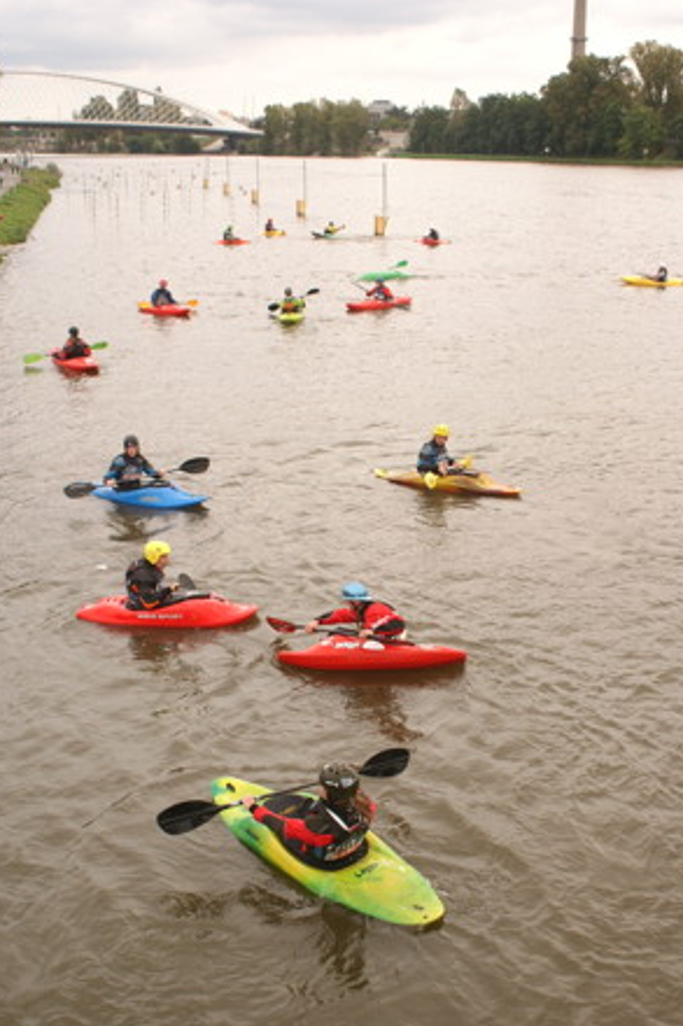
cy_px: 518
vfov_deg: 45.4
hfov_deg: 31.2
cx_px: 338
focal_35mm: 43
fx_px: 1225
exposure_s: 1/160
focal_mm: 28
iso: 100
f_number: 5.6
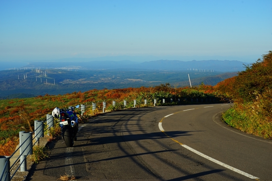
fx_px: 370
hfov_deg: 40.3
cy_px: 90
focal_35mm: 49
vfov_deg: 27.5
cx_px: 136
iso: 100
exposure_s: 1/125
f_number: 11
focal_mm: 49
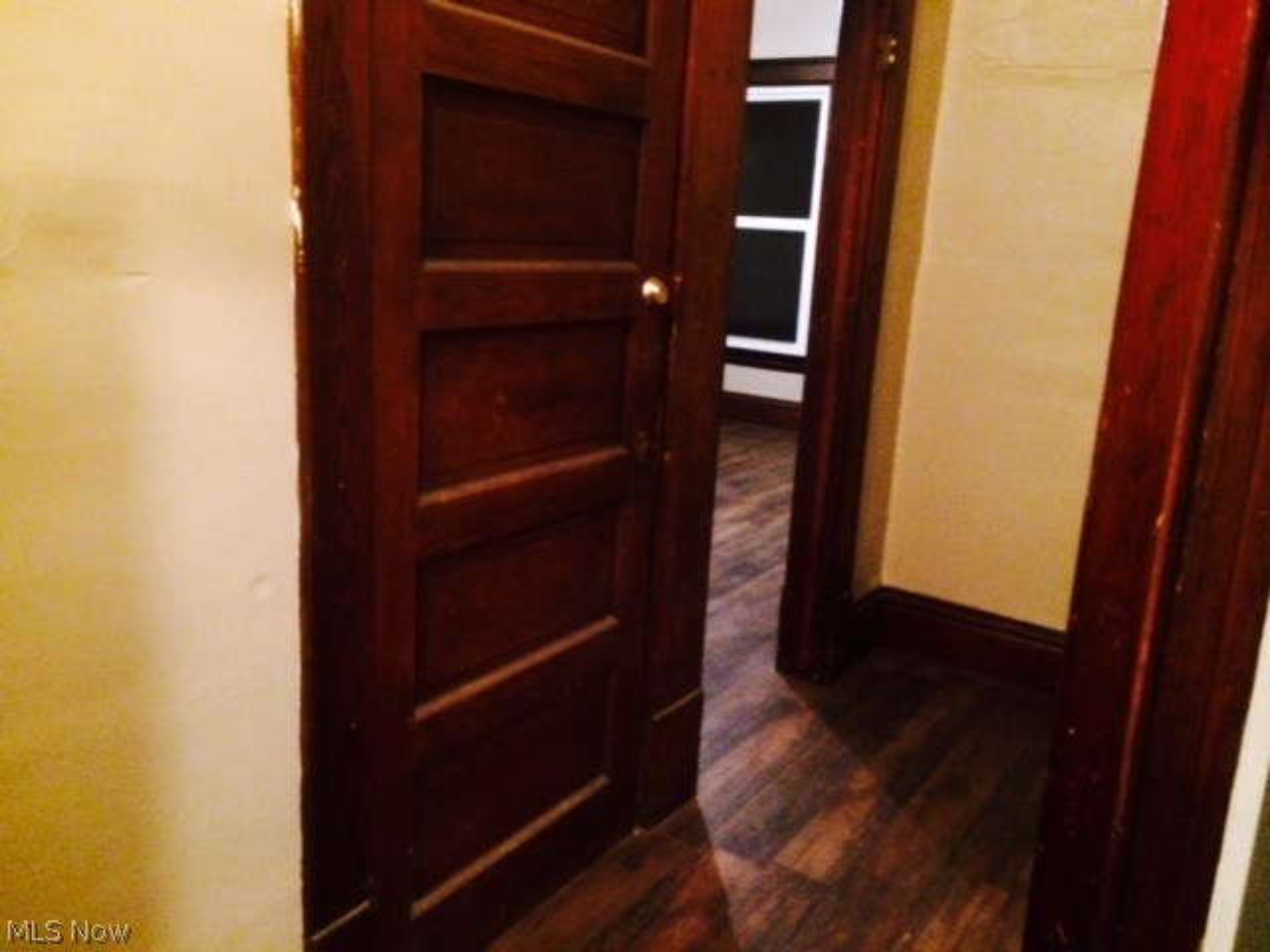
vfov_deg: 46.8
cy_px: 476
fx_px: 1101
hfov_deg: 60.0
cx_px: 635
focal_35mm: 30
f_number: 2.2
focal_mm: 4.12
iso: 500
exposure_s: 1/15
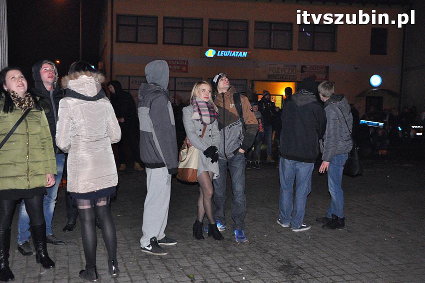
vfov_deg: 34.1
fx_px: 460
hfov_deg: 49.6
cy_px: 142
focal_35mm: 39
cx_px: 212
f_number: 5.6
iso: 3200
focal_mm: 26
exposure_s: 1/60
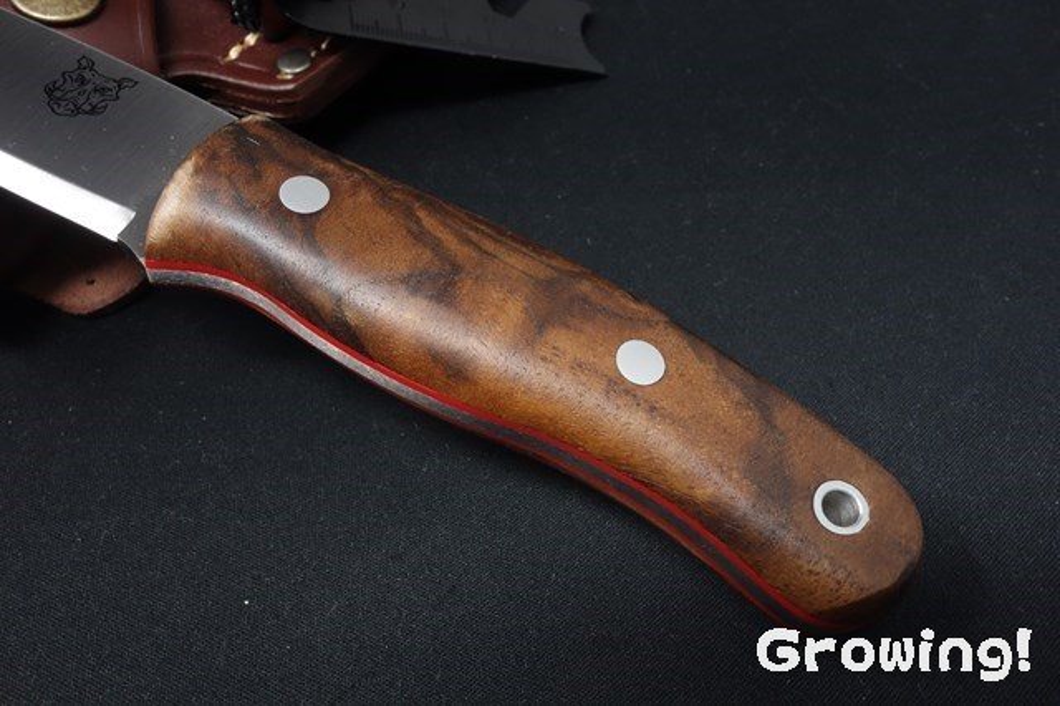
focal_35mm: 28
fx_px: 824
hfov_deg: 65.5
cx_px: 530
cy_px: 353
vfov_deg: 46.4
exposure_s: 1/30
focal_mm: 10.4
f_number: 8
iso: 800
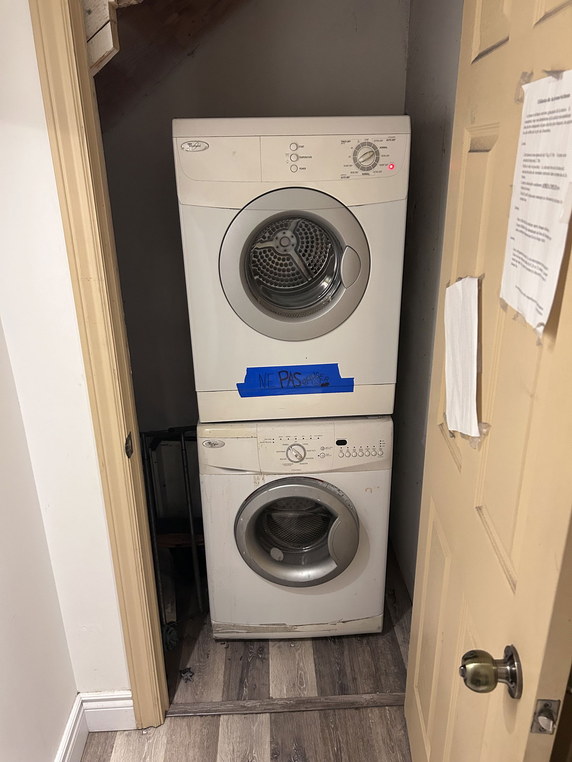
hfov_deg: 53.1
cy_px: 381
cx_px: 286
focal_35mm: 26
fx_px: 573
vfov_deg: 67.3
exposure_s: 1/60
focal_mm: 5.7
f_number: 1.5
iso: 400
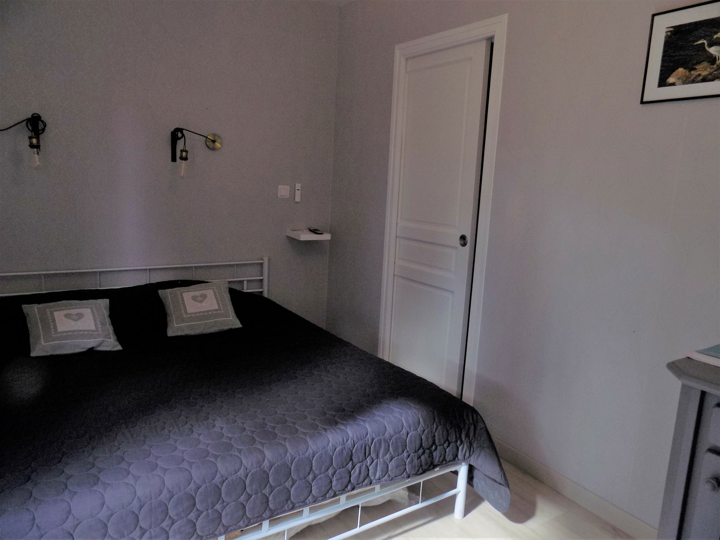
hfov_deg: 71.6
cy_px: 270
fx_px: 499
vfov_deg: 56.8
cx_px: 360
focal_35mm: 24
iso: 100
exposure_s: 1/30
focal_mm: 4.3
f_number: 3.1
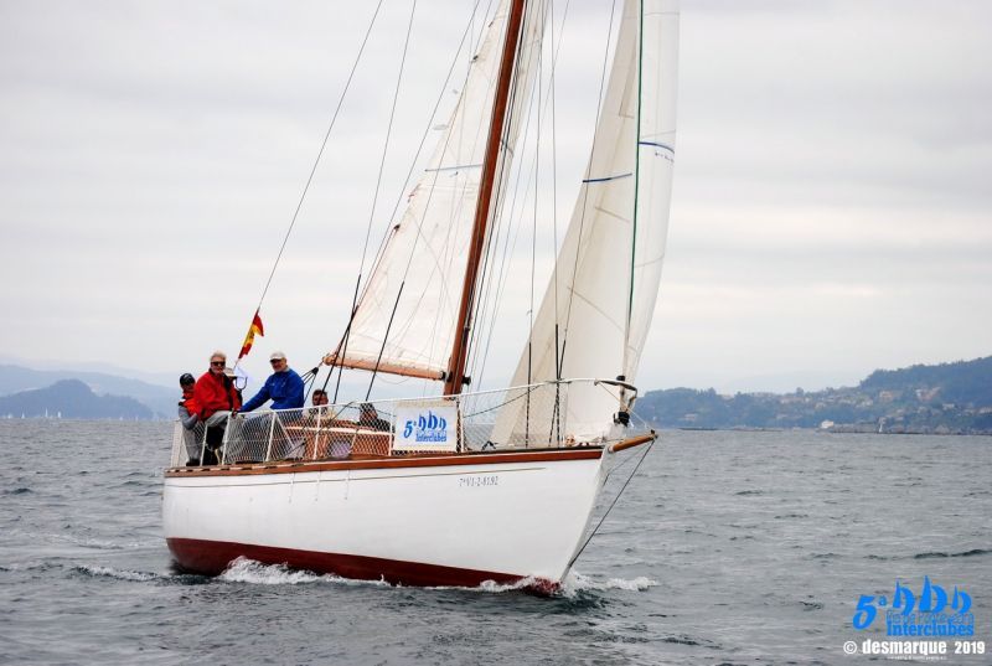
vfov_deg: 13.5
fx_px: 2816
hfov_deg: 20.0
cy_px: 333
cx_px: 496
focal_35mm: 102
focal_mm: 68
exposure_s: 1/500
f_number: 5.6
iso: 160
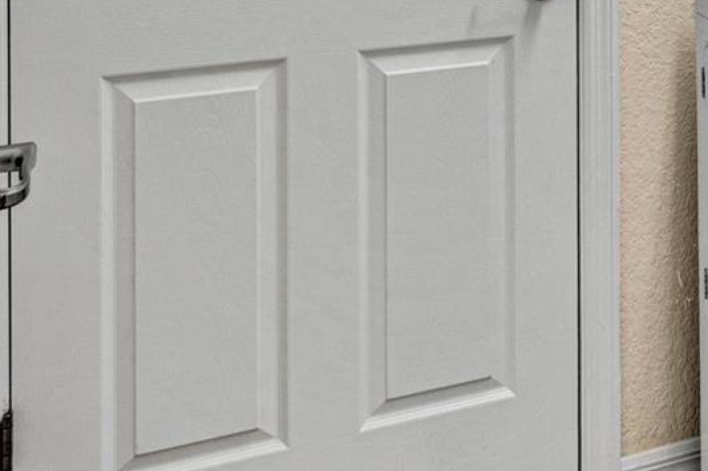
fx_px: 973
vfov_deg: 24.0
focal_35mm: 50
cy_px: -135
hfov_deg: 34.1
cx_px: 798
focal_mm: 11
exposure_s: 1/20
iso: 200
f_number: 8
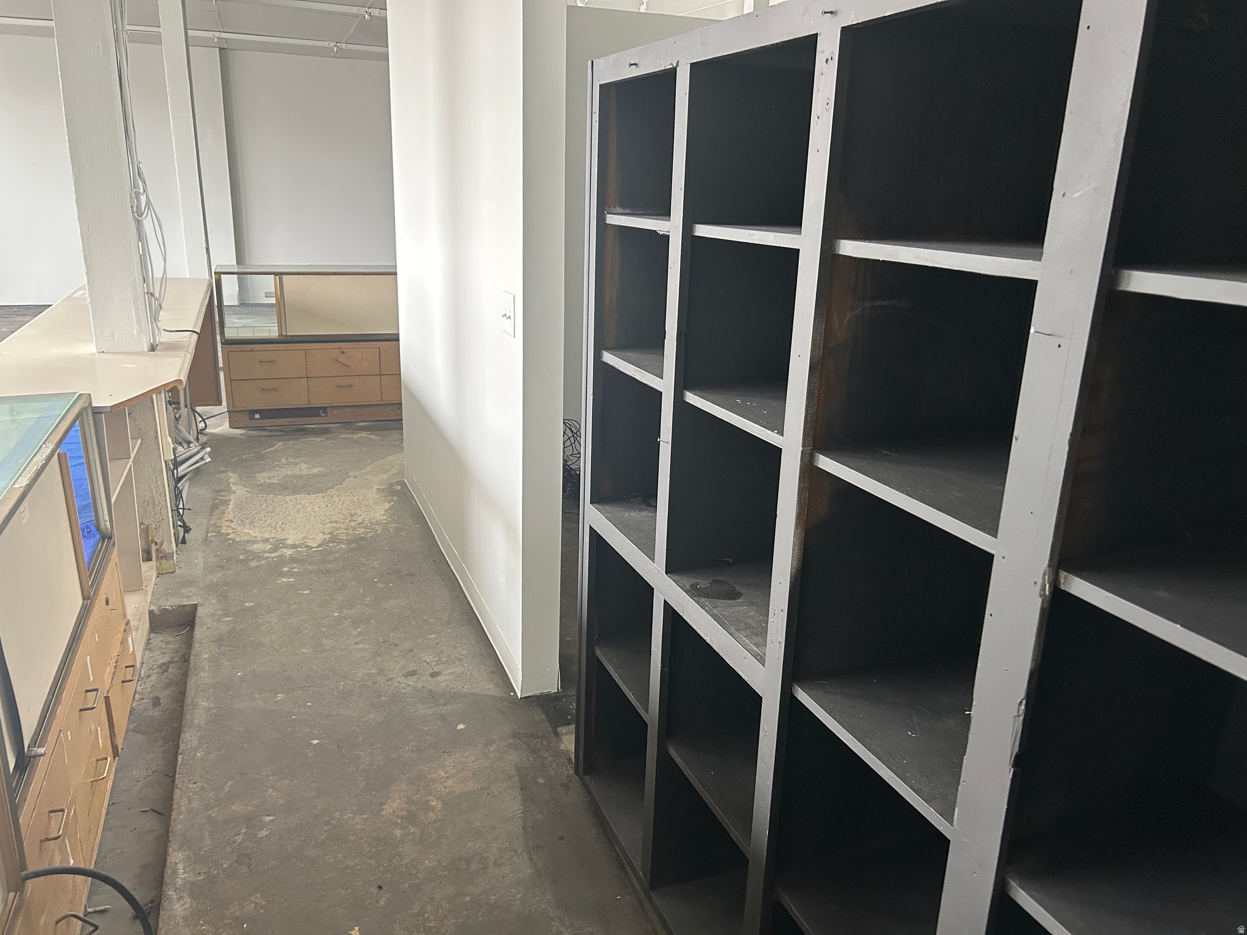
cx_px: 624
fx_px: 937
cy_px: 468
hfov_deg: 67.3
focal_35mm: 26
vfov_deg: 53.1
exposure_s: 1/60
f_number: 1.5
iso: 200
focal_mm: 5.7
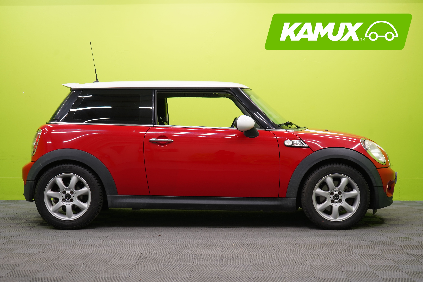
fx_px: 658
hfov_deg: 35.6
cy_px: 141
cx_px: 212
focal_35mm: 56
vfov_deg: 24.2
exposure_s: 1/25
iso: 400
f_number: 5.6
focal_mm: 56
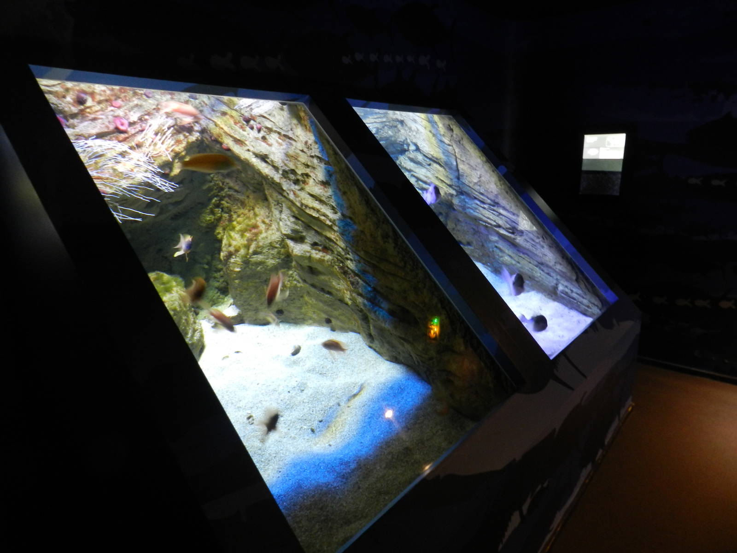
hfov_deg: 73.9
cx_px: 368
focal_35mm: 23
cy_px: 276
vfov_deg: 58.9
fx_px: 490
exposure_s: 1/2.5
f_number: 3.4
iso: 400
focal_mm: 4
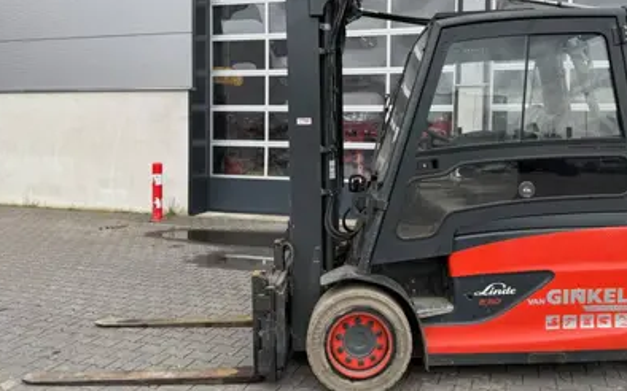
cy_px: 156
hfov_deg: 60.9
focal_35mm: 31
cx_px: 364
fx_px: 530
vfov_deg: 40.4
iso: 80
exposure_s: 1/992
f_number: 1.78
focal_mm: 6.76
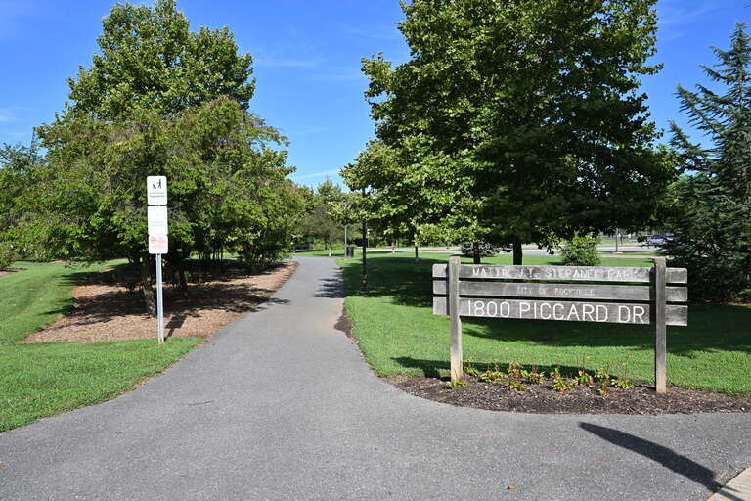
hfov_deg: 61.9
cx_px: 376
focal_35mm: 30
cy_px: 250
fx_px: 626
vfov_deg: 43.6
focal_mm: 30
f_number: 8
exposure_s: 1/200
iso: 64
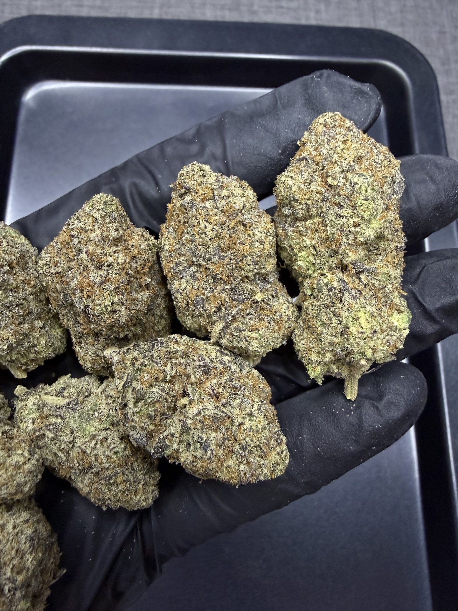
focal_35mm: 24
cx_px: 229
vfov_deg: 71.6
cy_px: 306
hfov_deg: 56.8
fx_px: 423
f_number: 2.2
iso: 320
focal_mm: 2.22
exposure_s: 1/50
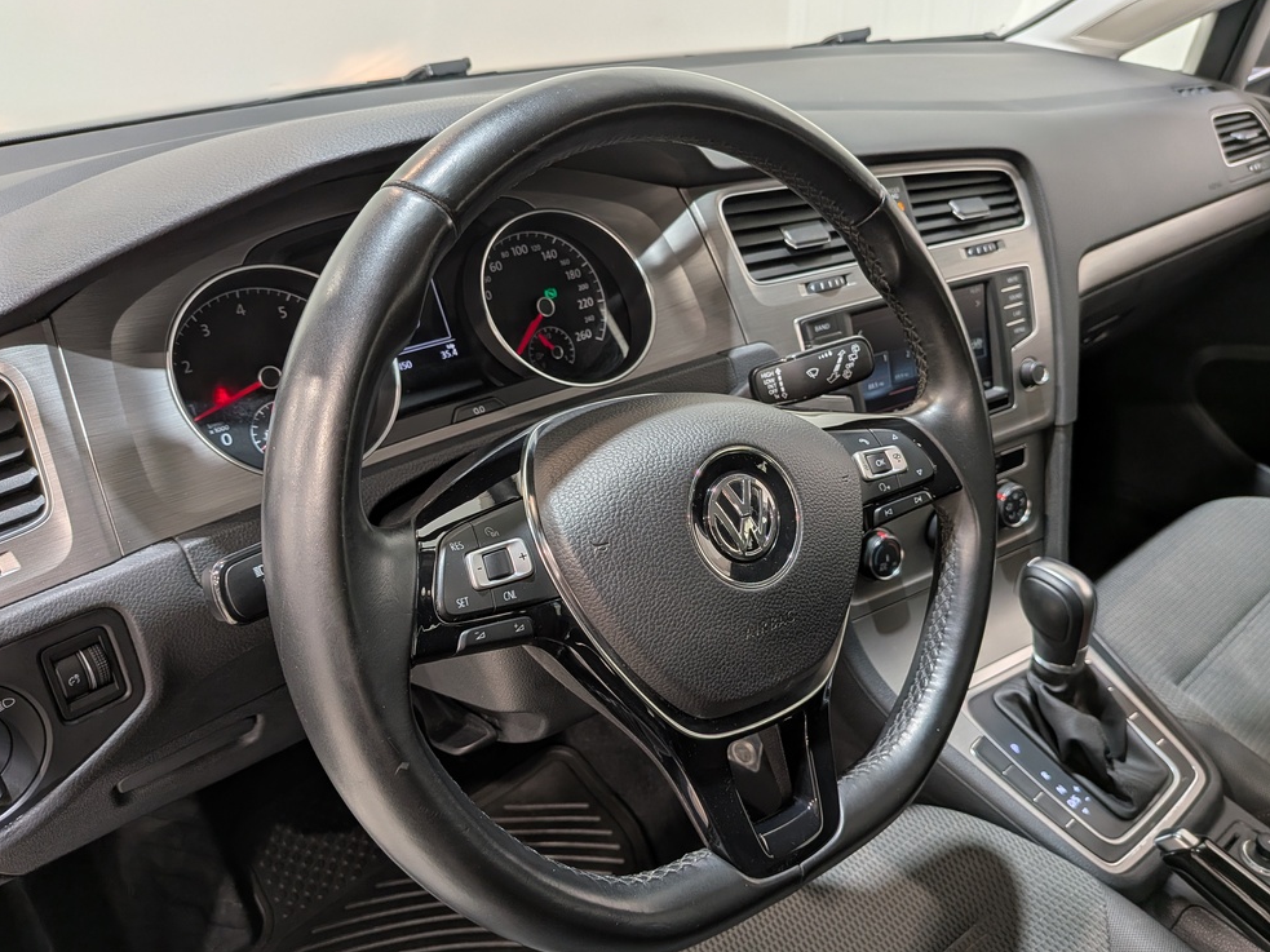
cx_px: 658
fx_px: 917
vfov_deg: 54.9
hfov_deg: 69.4
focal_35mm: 25
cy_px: 482
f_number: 1.7
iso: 43
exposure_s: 1/100
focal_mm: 4.53
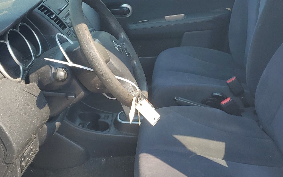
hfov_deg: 40.2
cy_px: 80
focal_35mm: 50
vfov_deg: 25.8
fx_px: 386
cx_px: 167
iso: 50
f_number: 1.5
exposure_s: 1/667
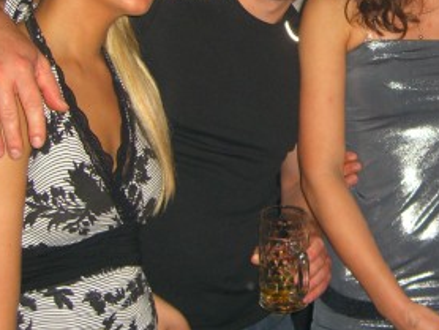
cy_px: 30
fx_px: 1041
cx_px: 401
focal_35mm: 82
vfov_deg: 17.7
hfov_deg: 23.2
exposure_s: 1/60
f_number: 2.8
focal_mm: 7.9
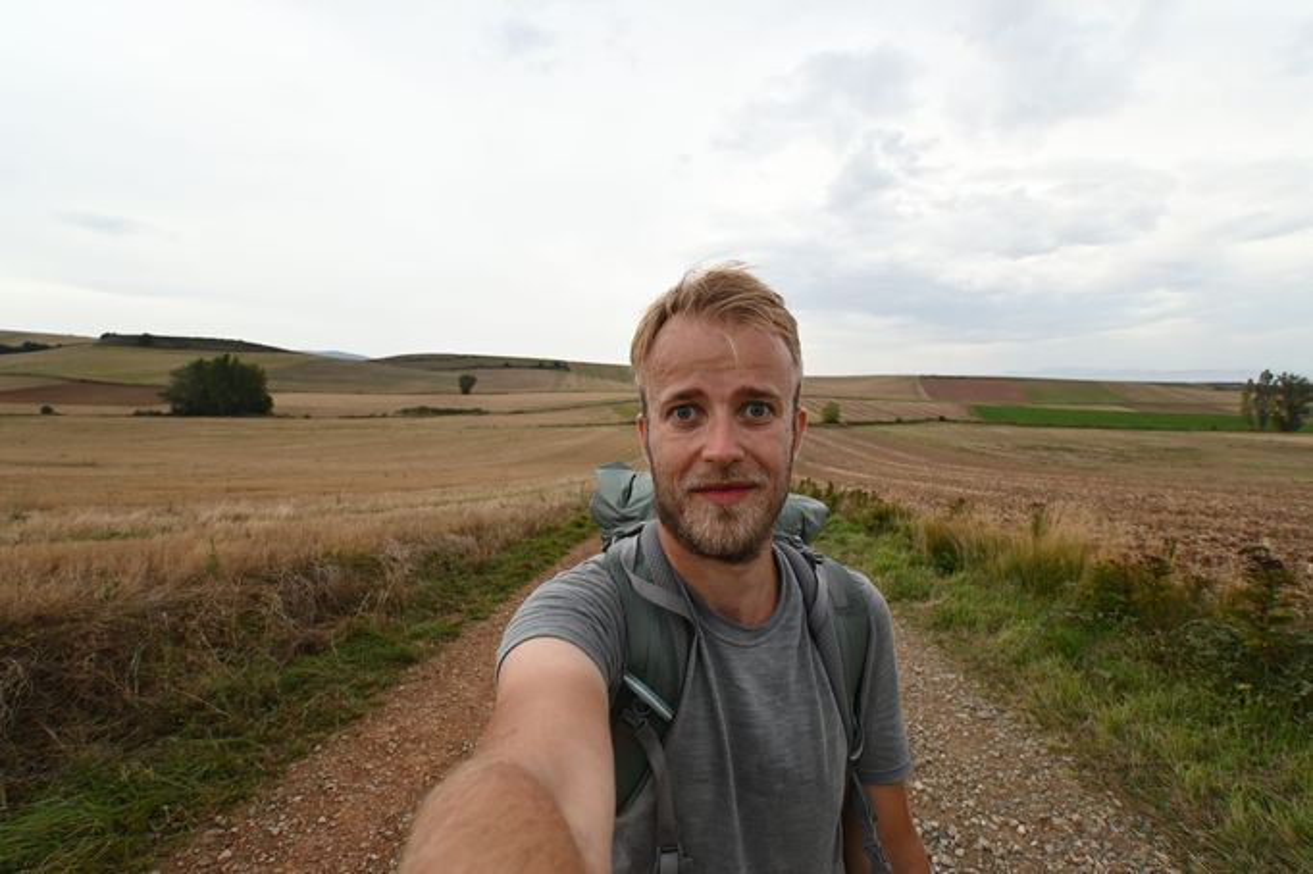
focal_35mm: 15
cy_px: 437
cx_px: 656
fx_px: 547
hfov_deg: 100.4
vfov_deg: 77.3
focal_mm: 10
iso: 280
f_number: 4.5
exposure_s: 1/60
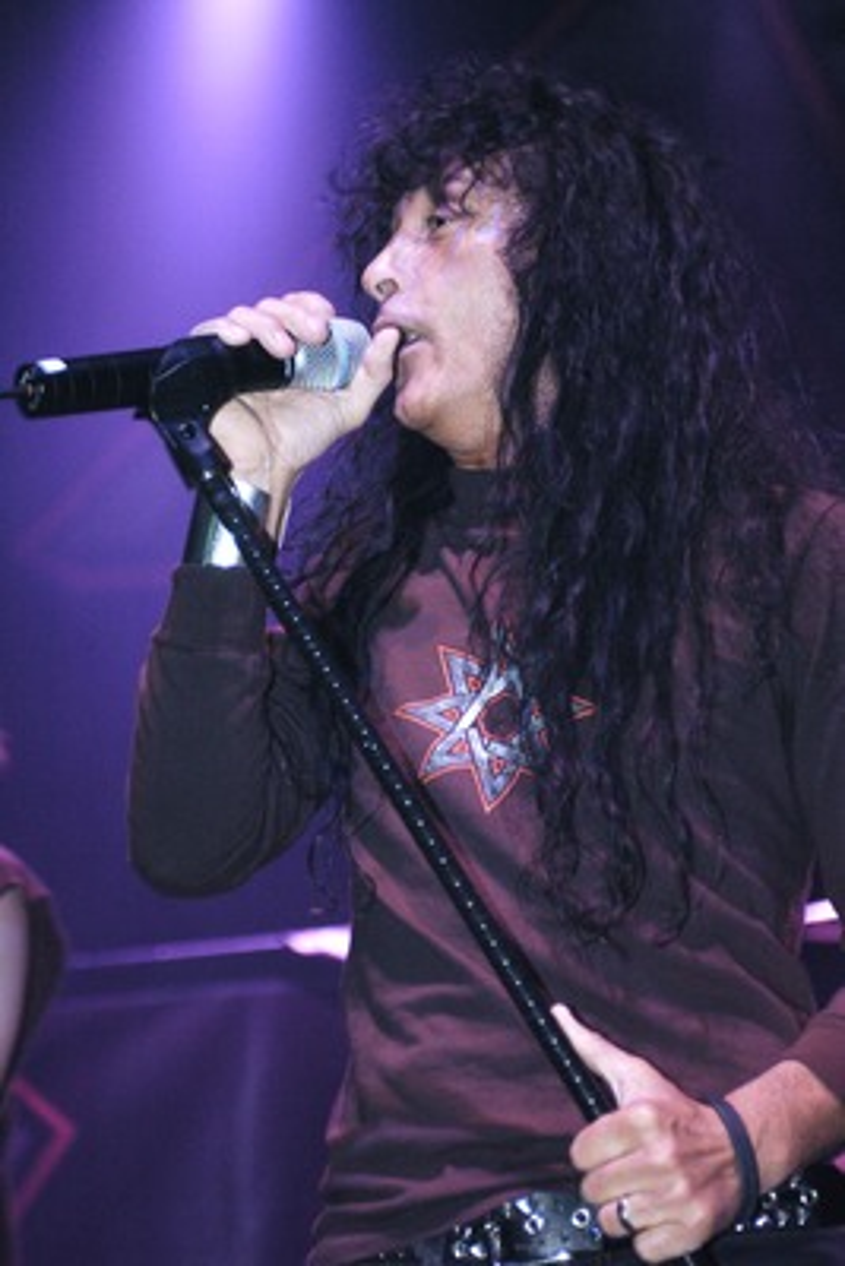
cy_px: 633
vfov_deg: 19.4
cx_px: 422
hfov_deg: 13.1
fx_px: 3693
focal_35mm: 105
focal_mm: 70
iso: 800
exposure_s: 1/60
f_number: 2.8
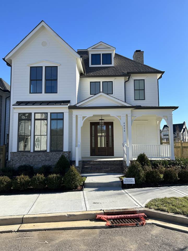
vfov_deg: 67.3
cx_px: 94
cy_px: 126
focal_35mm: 26
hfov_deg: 53.1
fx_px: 188
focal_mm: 5.7
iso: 50
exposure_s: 1/2762
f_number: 1.5
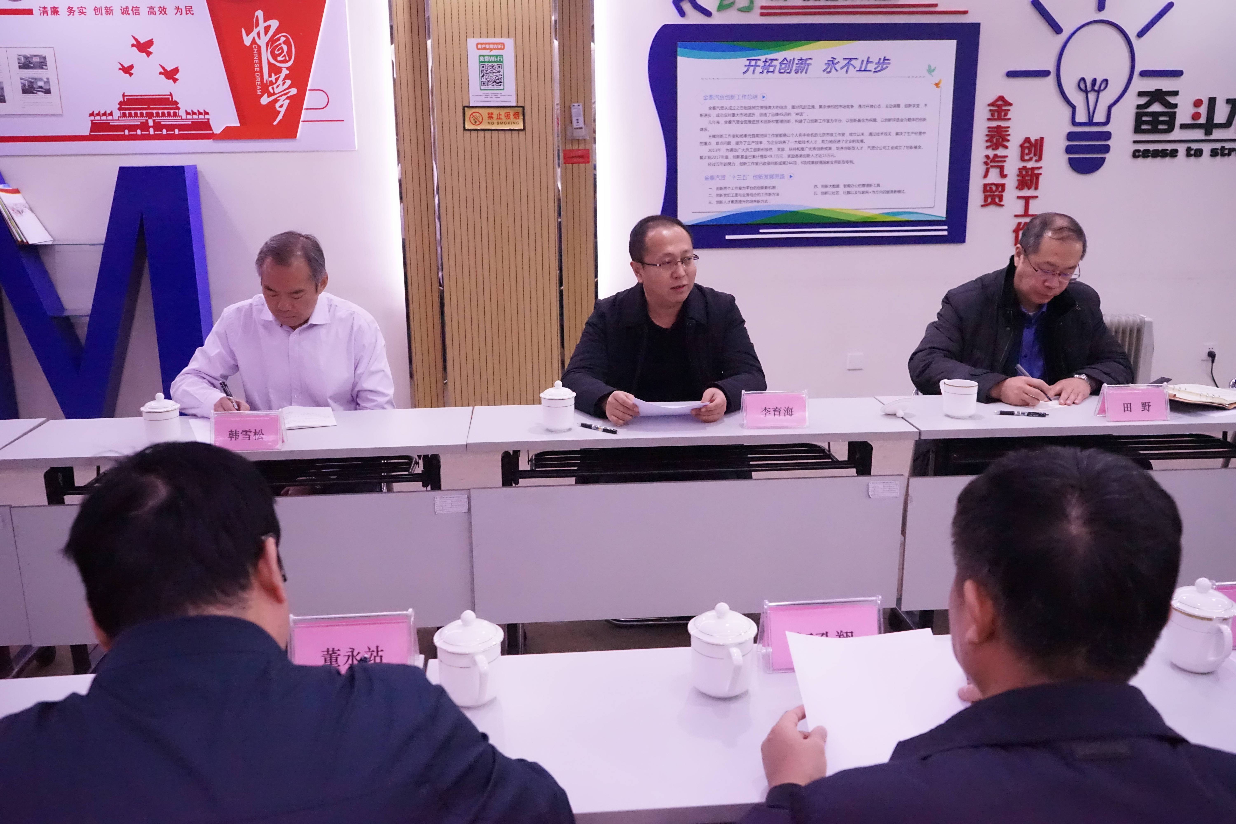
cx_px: 618
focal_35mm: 31
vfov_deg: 42.3
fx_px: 1064
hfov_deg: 60.3
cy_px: 412
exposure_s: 1/160
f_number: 6.3
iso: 12800
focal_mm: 31
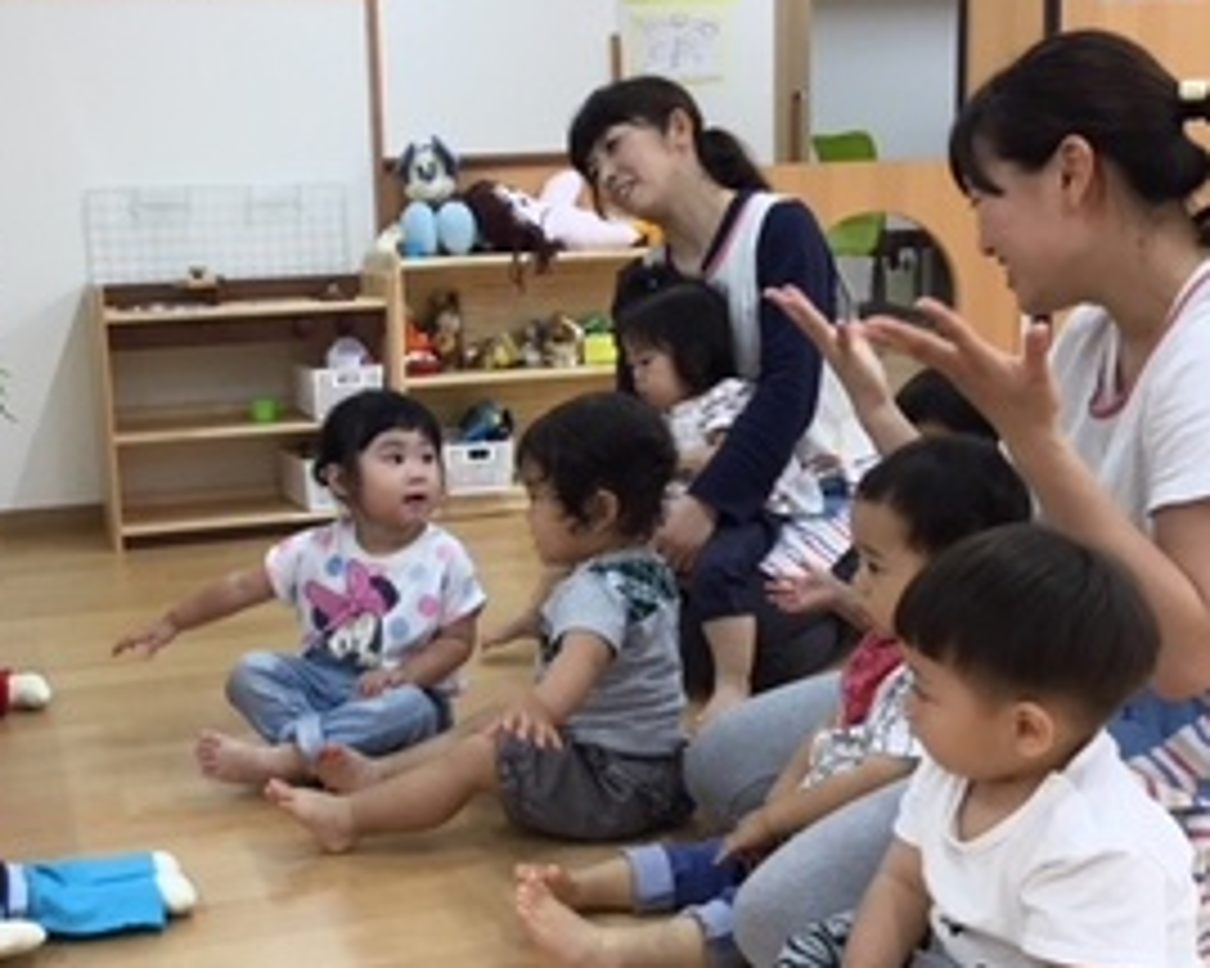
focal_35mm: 47
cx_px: 441
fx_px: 1683
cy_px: 495
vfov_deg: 32.1
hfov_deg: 39.2
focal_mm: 3.3
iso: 25
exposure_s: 1/30
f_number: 2.4
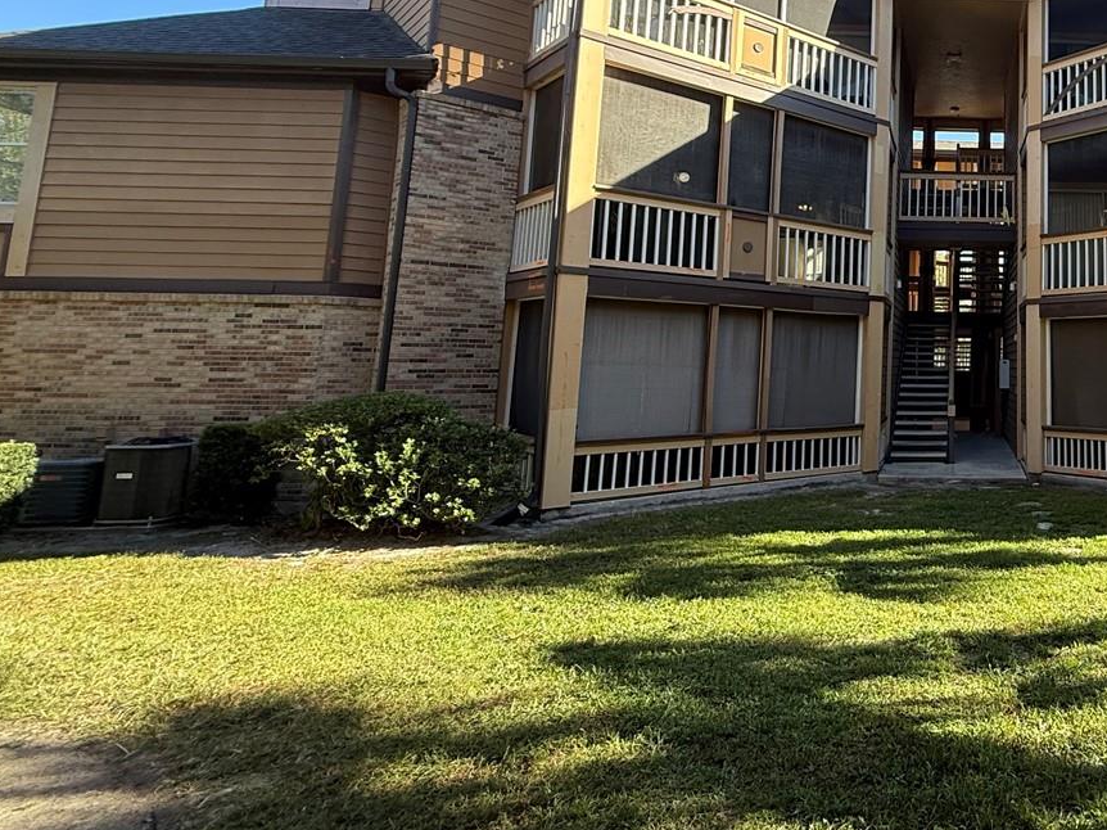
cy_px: 254
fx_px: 831
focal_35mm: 26
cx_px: 1000
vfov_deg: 51.7
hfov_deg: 57.6
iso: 64
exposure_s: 1/262
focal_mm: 2.22
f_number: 2.2
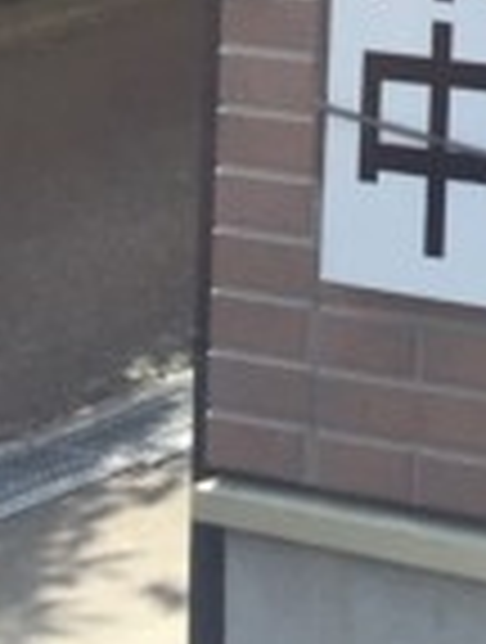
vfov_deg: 8.4
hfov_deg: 6.6
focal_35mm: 207
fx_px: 3858
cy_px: -1094
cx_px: 1436
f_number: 2.2
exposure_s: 1/898
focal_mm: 4.15
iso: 32
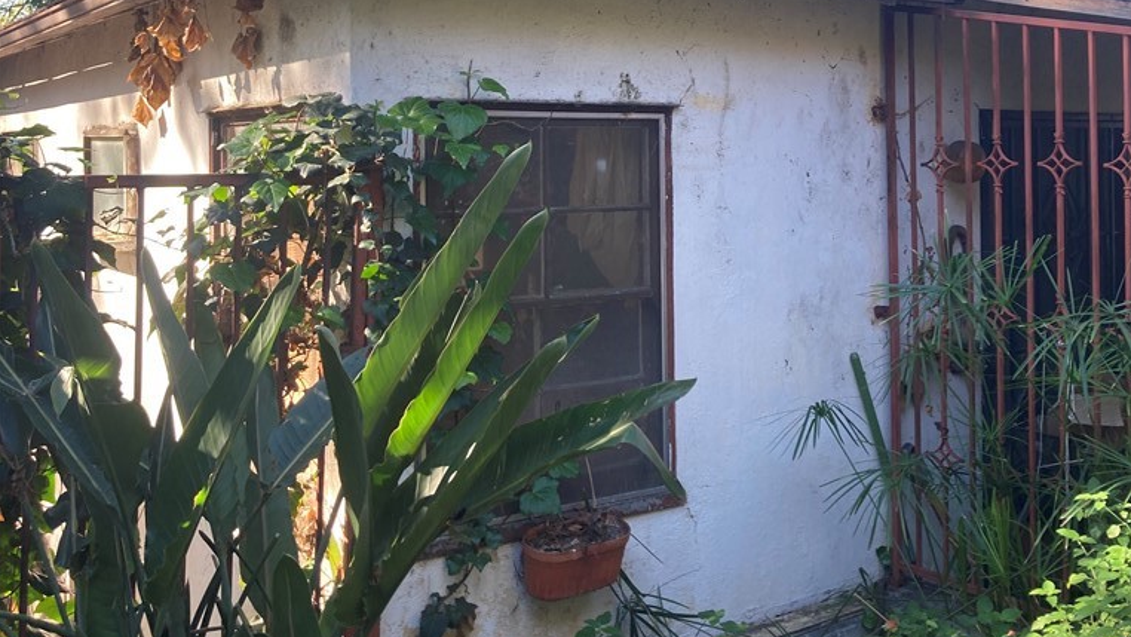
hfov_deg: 49.4
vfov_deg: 28.5
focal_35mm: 41
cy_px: 134
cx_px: 568
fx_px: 1230
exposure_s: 1/121
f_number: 1.8
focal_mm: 3.99
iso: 25
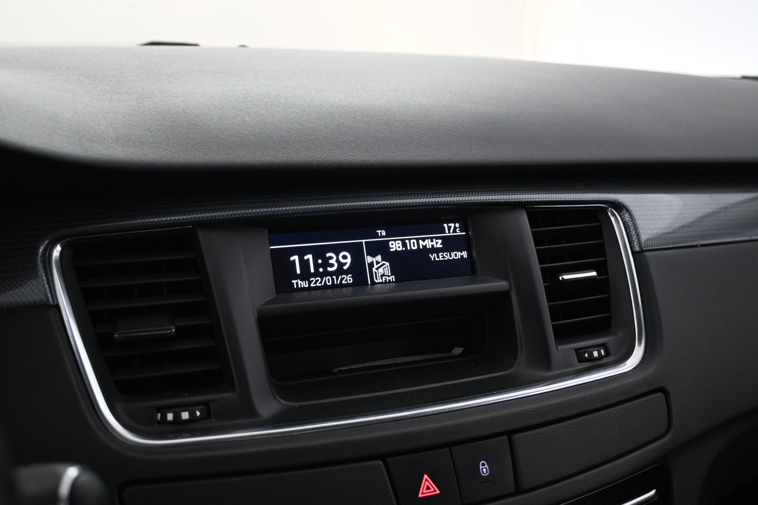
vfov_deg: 35.5
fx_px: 790
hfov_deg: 51.3
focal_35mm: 38
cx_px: 379
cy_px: 252
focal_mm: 25
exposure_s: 1/40
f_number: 4.2
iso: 1600
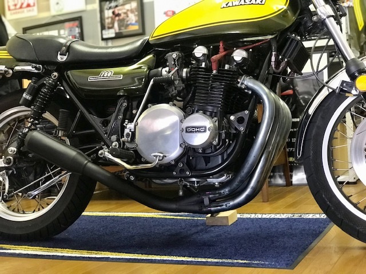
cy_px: 137
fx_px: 603
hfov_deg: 33.8
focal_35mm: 57
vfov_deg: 25.7
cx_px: 183
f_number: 2.8
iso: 640
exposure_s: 1/60
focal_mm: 6.6
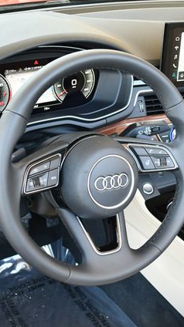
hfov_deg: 21.0
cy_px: 163
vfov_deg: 36.6
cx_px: 126
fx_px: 495
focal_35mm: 57
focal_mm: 18
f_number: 3.5
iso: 800
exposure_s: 1/200
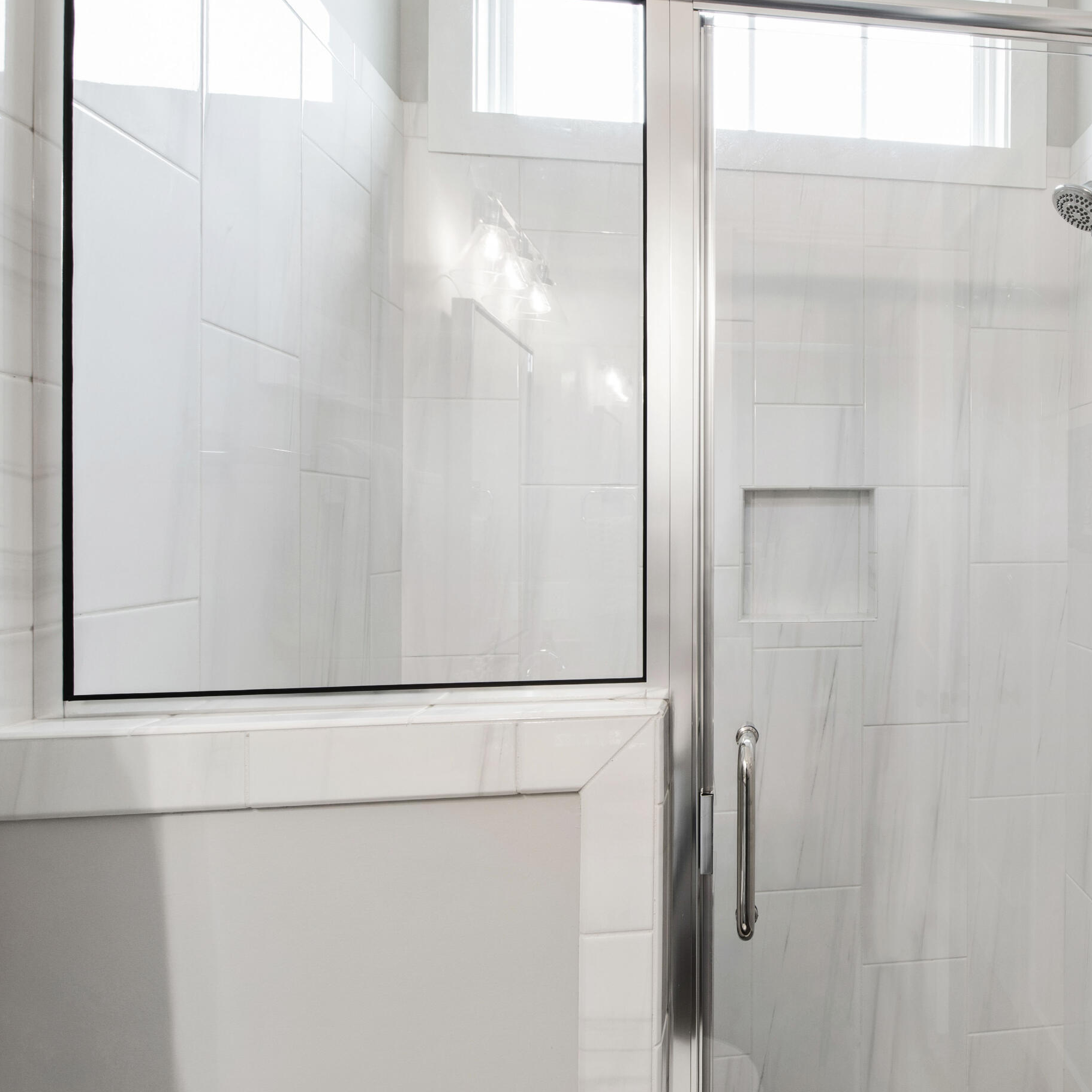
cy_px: 584
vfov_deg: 72.1
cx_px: 875
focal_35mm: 21
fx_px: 749
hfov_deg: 65.6
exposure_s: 1/2
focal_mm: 10
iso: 100
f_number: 8
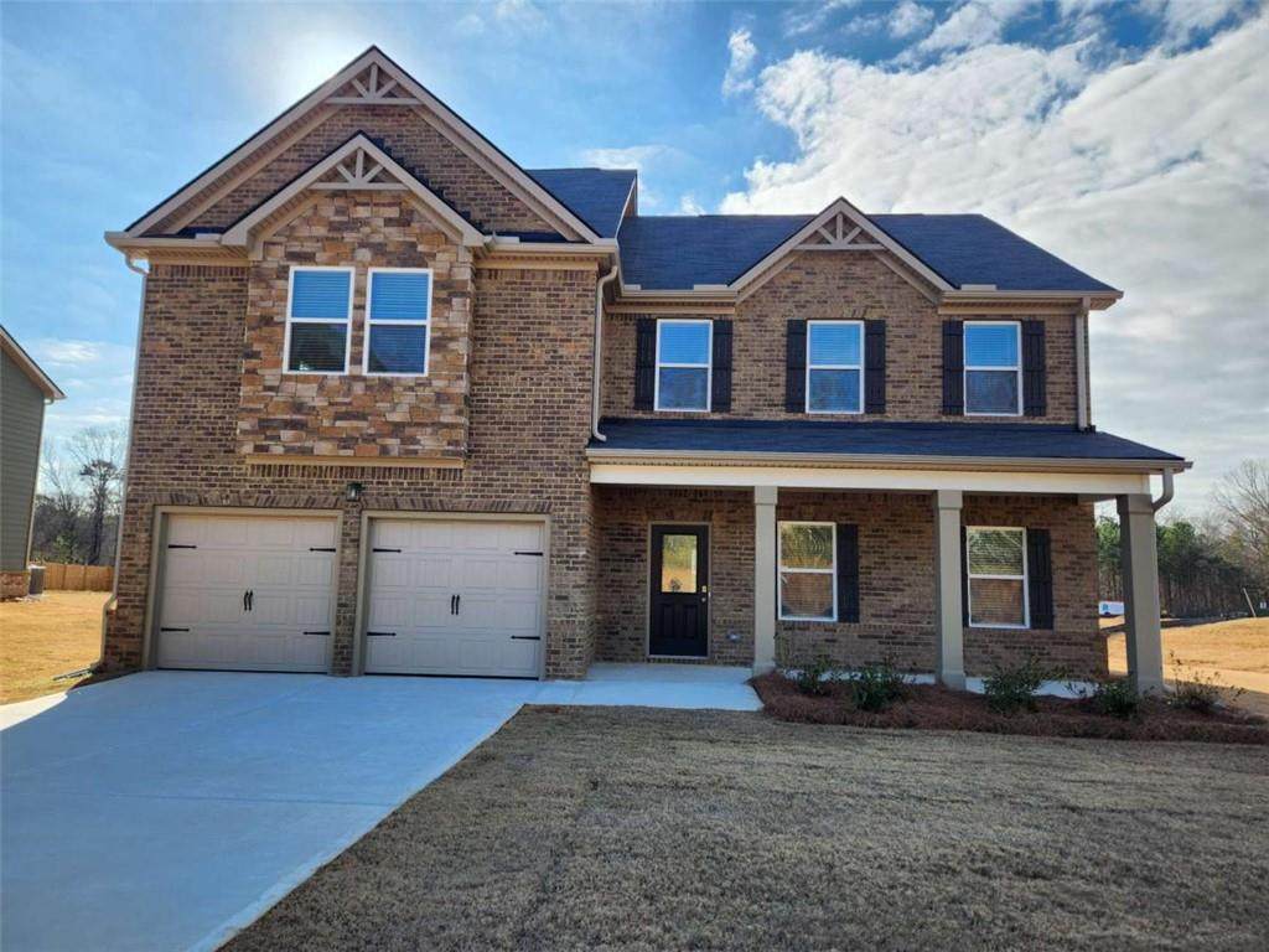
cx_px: 634
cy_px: 476
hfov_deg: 73.9
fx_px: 843
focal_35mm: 23
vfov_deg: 58.9
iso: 20
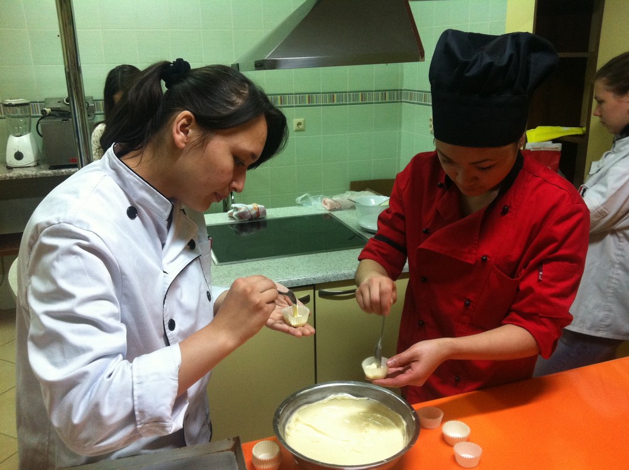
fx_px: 635
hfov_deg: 52.7
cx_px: 314
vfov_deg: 40.6
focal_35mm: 35
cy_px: 235
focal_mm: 3.85
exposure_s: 1/15
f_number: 2.8
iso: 160
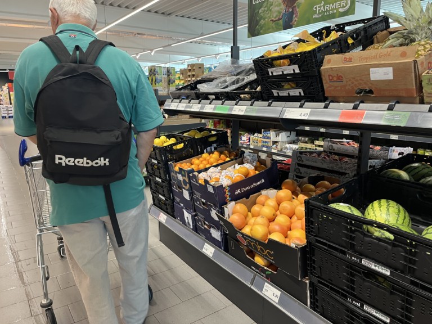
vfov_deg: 53.1
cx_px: 216
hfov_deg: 67.3
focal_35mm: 26
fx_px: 324
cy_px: 162
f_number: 1.6
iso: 160
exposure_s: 1/60
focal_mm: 5.1
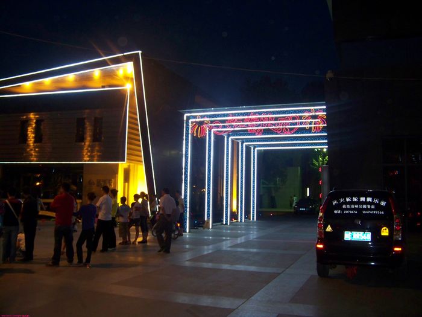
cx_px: 211
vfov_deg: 39.7
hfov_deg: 51.4
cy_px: 158
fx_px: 439
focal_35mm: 36
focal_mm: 5.85
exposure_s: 1/30
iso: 200
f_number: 2.8
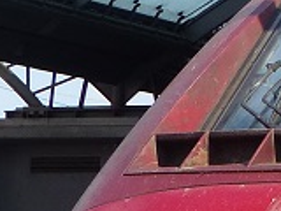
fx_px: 3036
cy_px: 227
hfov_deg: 5.2
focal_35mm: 374
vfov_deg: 4.0
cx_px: 551
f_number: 4
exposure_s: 1/500
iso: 100
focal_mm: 9.1
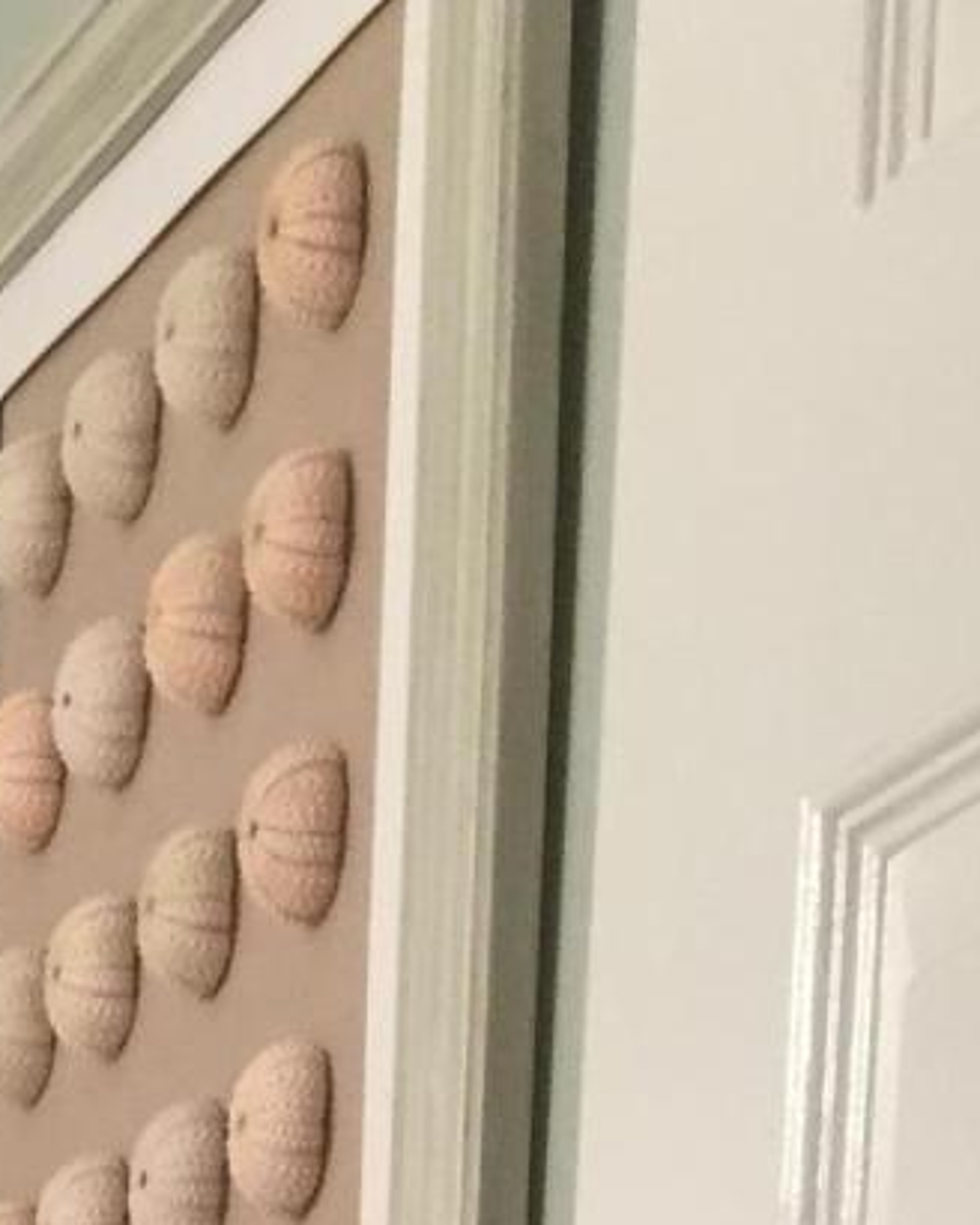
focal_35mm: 138
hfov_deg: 10.6
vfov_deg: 11.8
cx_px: -696
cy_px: 2791
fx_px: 5003
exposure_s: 1/30
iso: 80
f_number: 2.2
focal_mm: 4.15
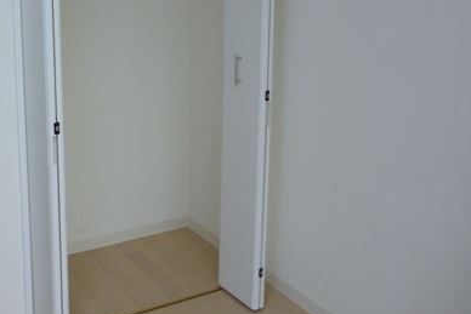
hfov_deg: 39.5
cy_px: 57
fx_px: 628
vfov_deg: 27.5
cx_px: 95
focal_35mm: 48
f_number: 3.1
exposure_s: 1/60
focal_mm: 5
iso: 320
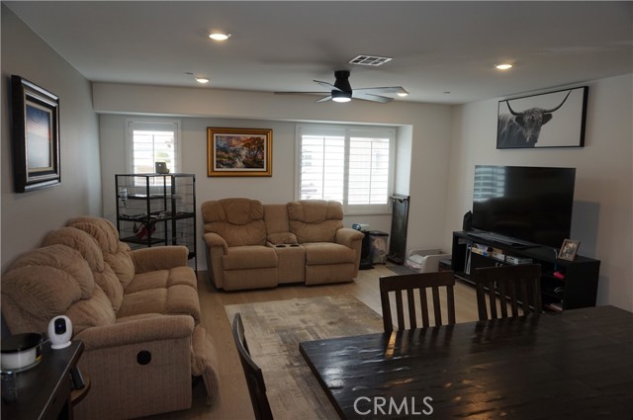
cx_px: 316
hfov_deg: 73.8
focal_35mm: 24
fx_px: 421
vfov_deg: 53.0
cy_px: 210
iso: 100
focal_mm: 16
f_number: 4
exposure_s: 1/60
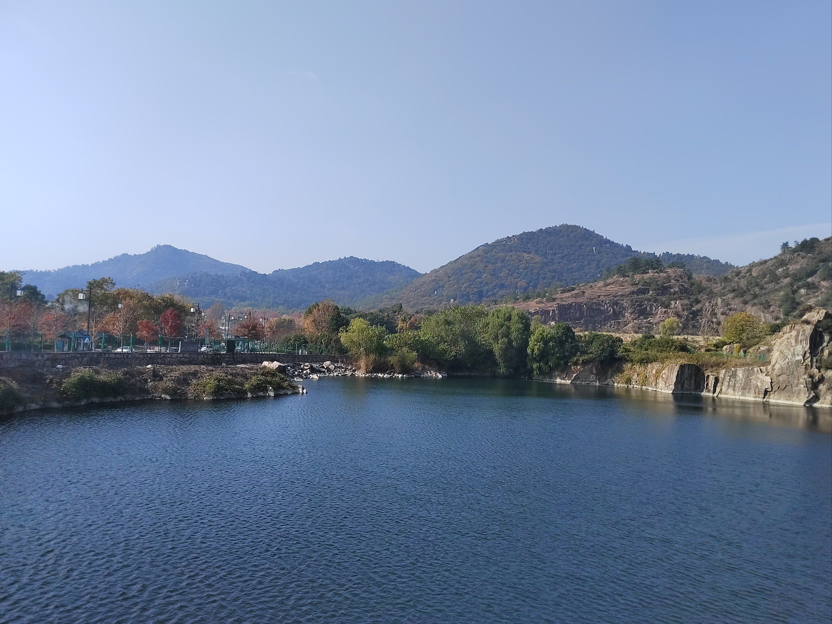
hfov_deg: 73.9
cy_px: 312
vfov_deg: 58.9
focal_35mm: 23
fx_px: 553
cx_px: 416
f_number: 1.9
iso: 100
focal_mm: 5.52
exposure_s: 1/625
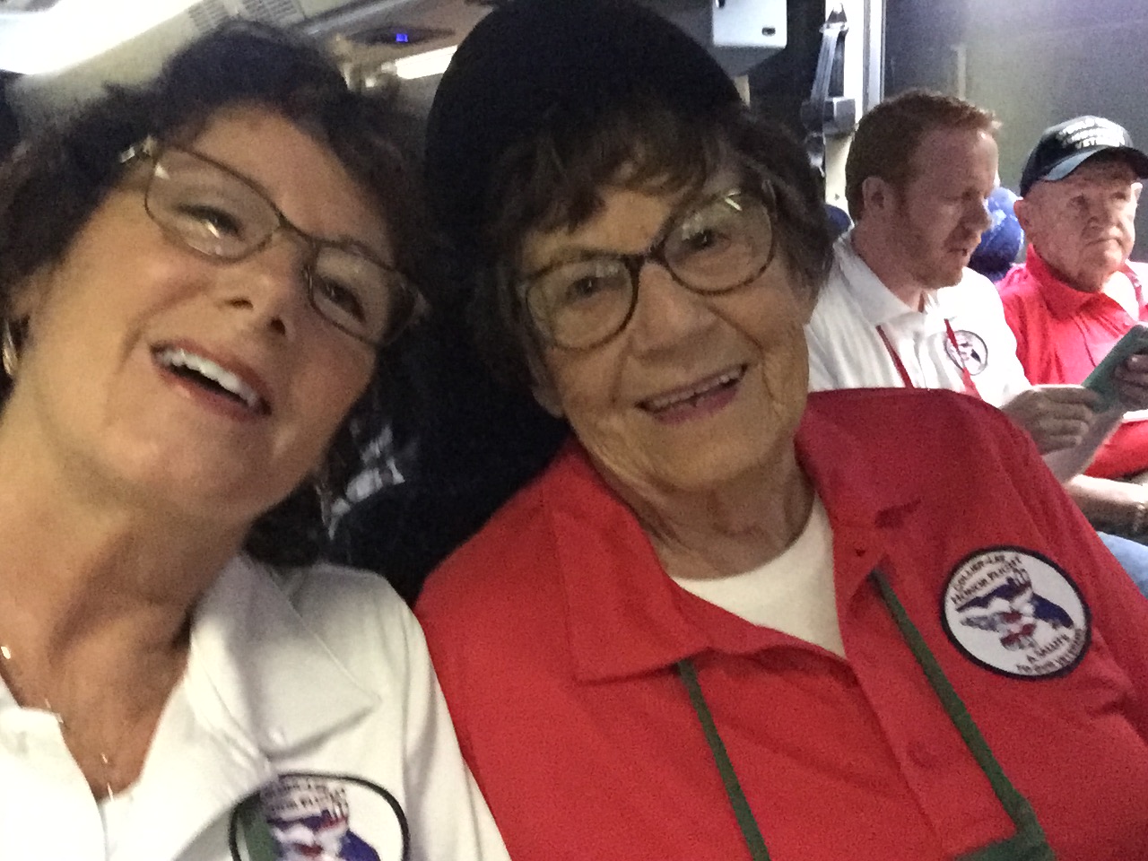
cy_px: 430
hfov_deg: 58.4
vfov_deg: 45.4
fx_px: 1028
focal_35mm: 31
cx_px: 574
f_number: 2.2
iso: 1250
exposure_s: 1/15
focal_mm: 2.65
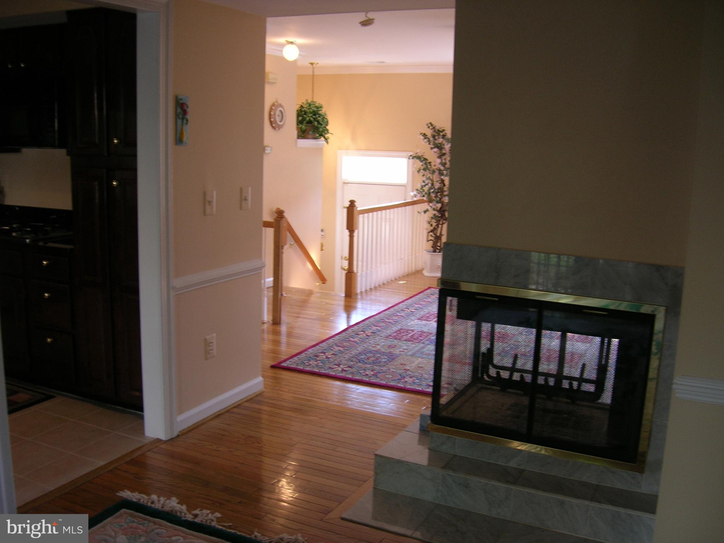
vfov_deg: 41.8
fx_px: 711
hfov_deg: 54.0
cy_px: 272
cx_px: 362
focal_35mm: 34
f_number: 2.9
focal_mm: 5.7
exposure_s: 1/15.6
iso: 50
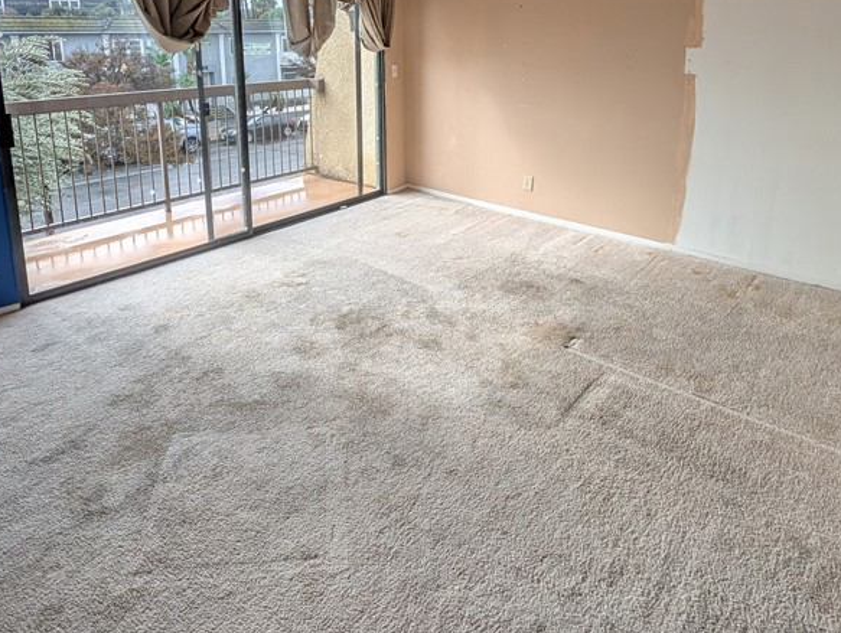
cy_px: 141
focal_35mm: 21
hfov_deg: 78.8
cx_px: 393
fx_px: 511
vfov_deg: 59.4
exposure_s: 1/915
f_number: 1.7
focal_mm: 2.02
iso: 46
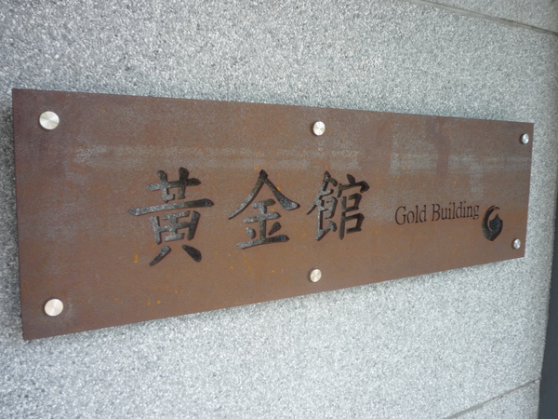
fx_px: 516
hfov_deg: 56.8
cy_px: 210
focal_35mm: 32
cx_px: 279
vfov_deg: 44.2
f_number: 3.3
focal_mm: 5.2
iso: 100
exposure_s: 1/50
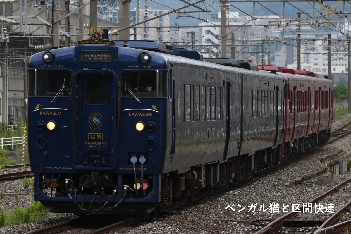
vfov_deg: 6.8
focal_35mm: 202
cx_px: 176
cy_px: 117
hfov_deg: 10.2
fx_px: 1974
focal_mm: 135
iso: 220
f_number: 5
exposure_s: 1/640
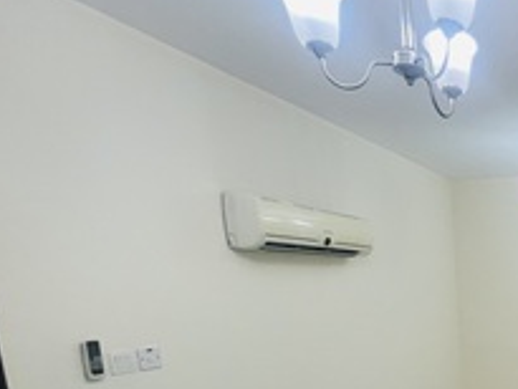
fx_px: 434
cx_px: 567
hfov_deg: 46.1
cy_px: 360
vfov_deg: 43.5
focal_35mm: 29
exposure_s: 1/100
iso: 100
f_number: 1.8
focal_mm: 1.57
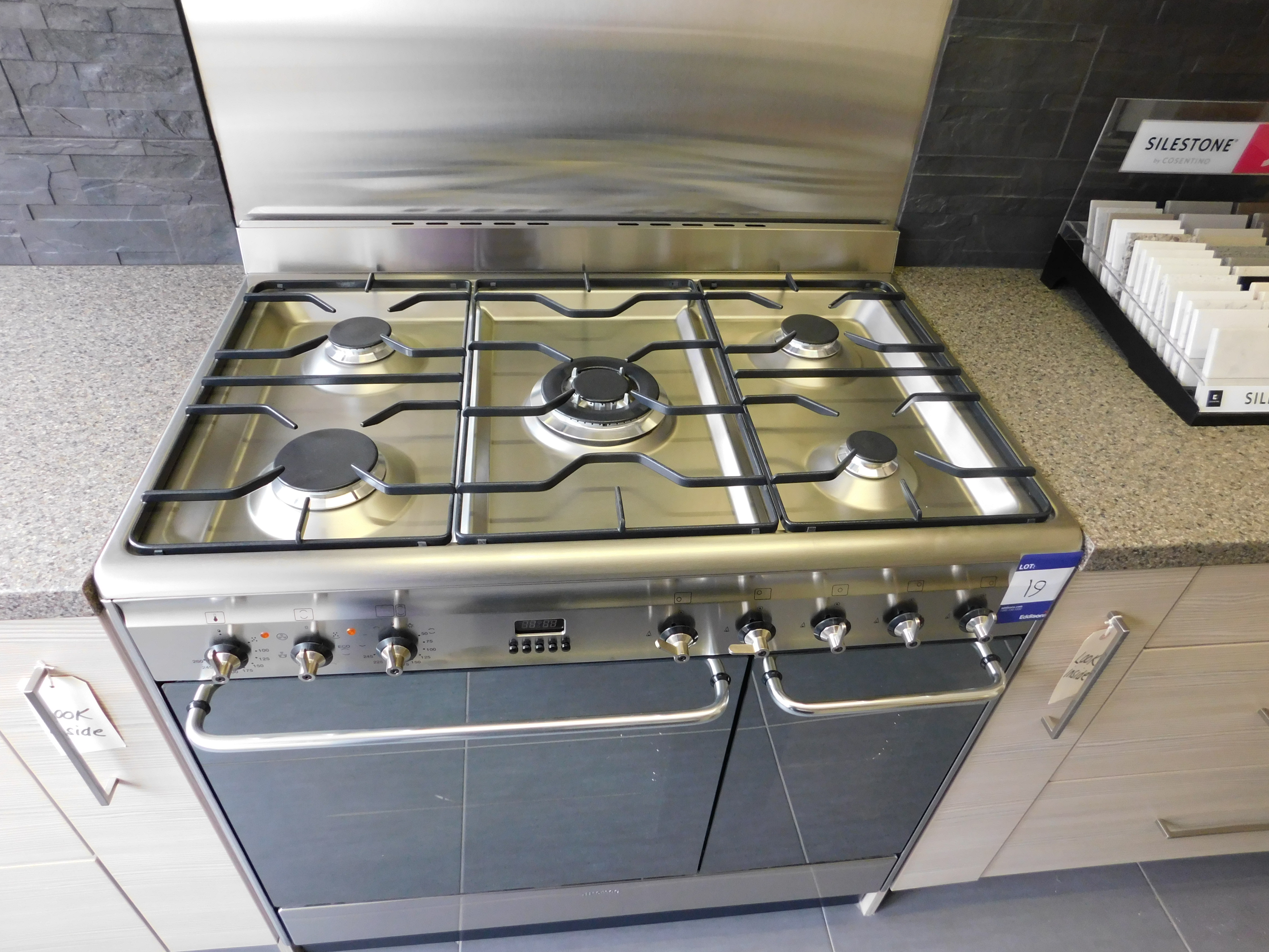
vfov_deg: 58.9
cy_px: 476
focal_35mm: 23
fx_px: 843
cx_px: 634
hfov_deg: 73.9
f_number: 3
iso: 280
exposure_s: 1/30
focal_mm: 4
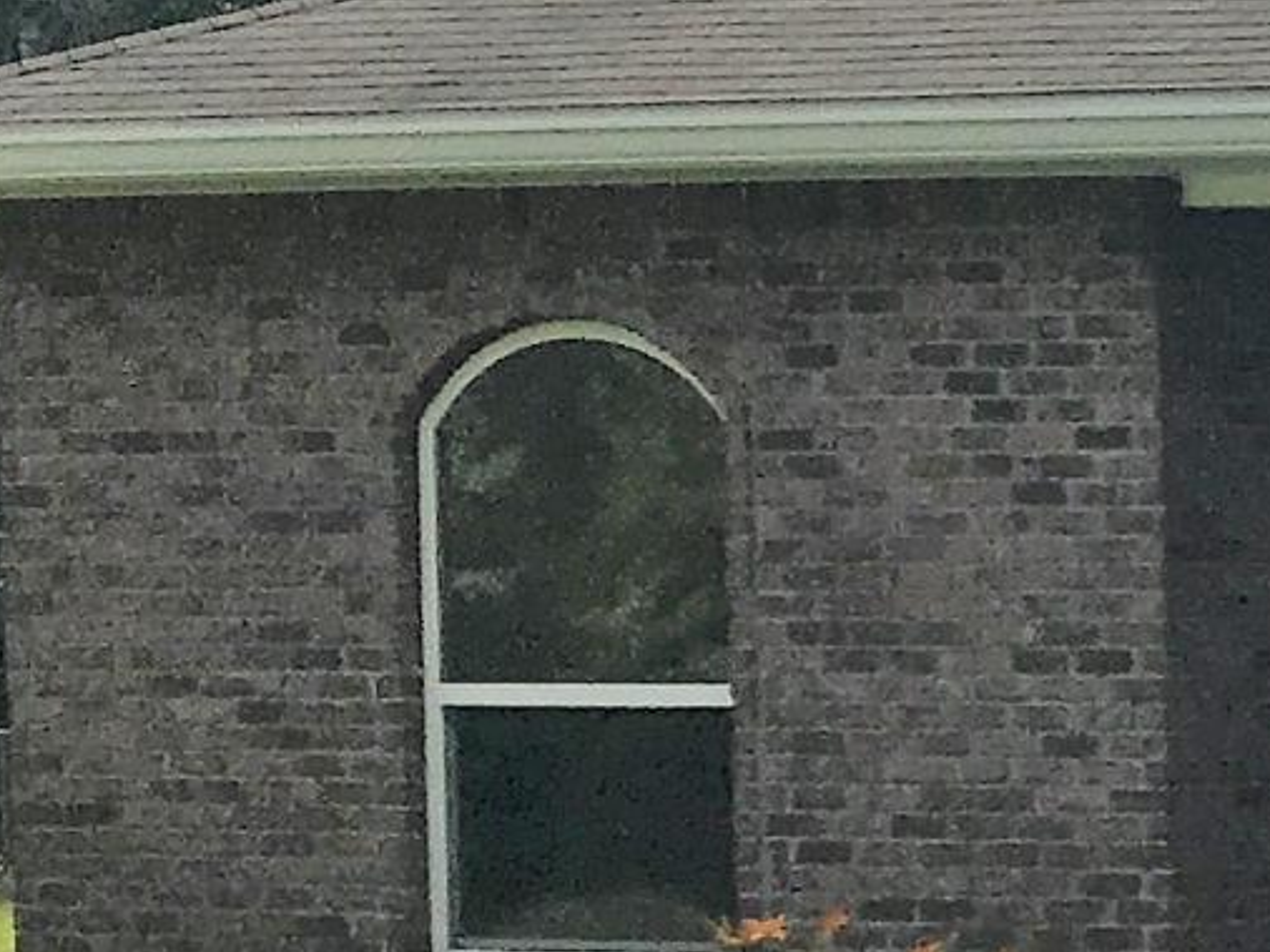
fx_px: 6307
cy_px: 1133
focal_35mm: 172
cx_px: 2984
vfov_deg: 8.5
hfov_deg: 10.1
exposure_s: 1/3077
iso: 25
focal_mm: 4.15
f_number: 2.2
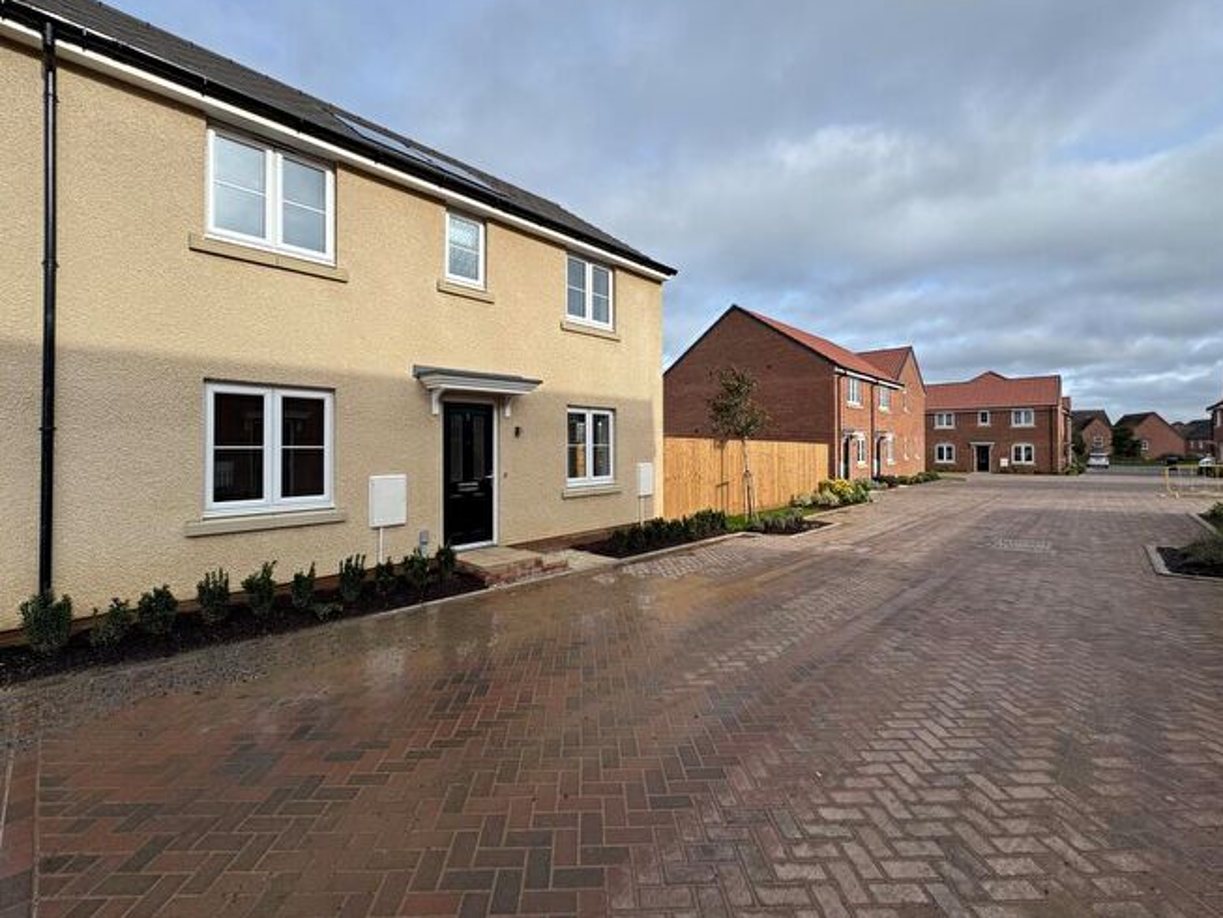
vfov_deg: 81.7
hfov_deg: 98.1
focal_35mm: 15
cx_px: 596
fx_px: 530
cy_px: 439
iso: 50
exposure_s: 1/1277
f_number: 2.2
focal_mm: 2.22
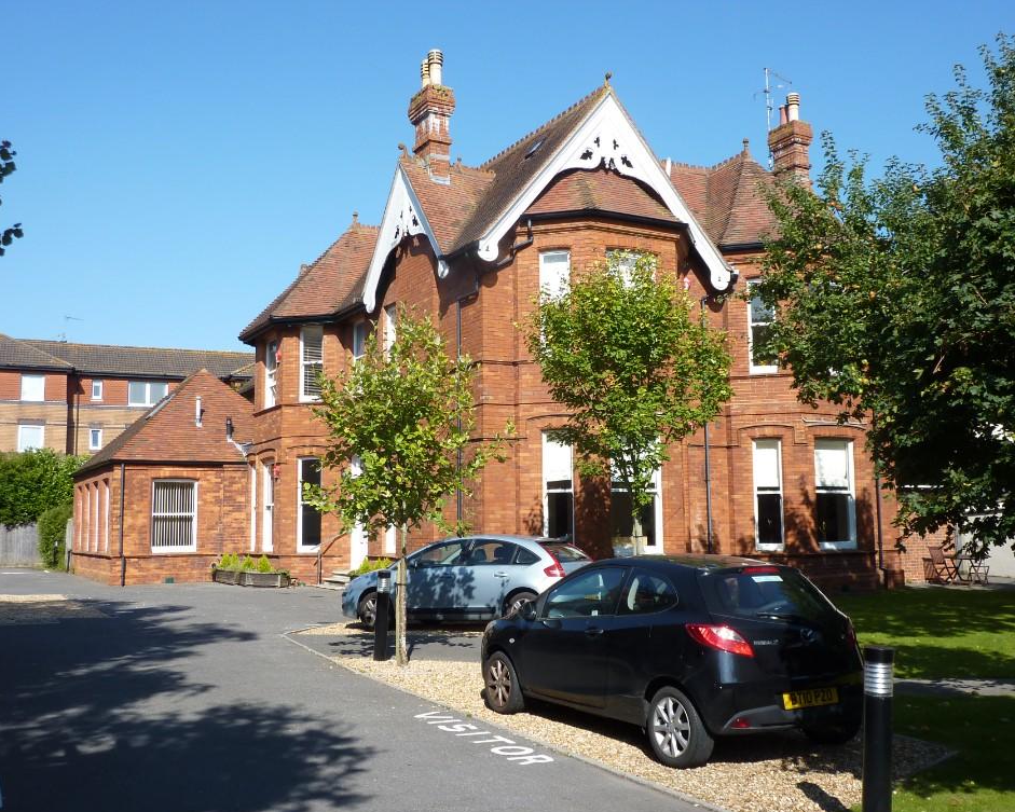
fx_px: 1021
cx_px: 516
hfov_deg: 52.8
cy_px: 413
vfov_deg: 43.4
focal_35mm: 34
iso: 80
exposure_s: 1/500
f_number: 4
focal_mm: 5.3
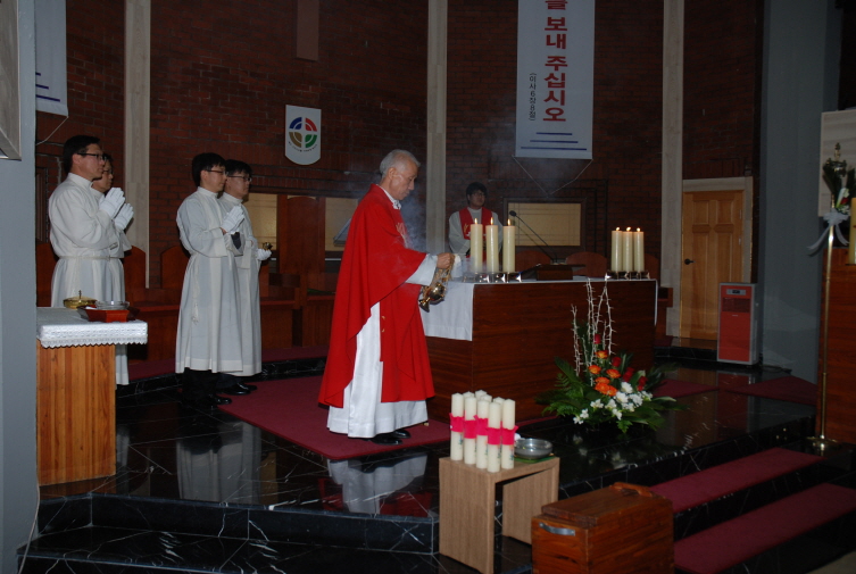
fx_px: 786
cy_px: 287
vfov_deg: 40.1
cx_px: 428
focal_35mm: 33
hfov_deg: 57.1
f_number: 5.6
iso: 200
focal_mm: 22
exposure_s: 1/60
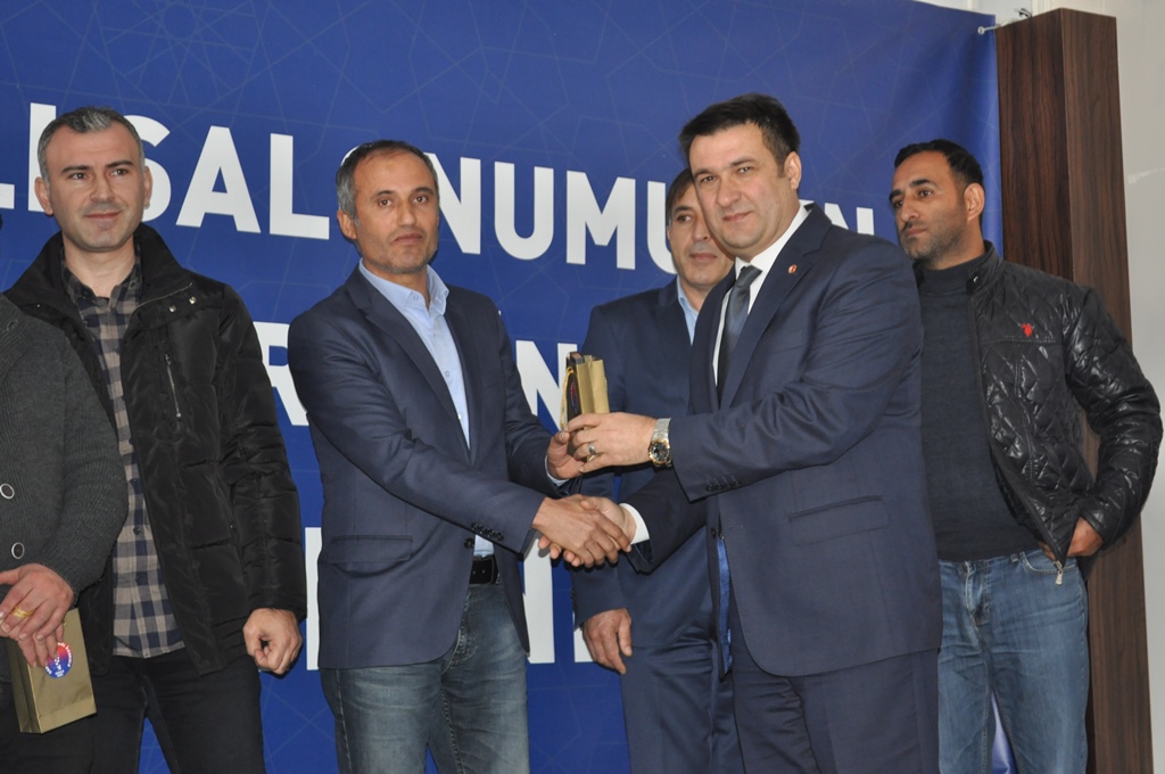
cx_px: 582
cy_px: 387
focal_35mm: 69
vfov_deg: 19.7
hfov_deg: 29.3
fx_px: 2230
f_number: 5.3
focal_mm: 46
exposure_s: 1/60
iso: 800
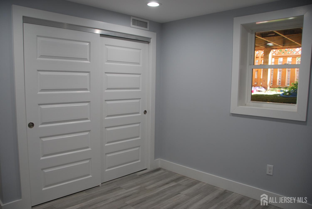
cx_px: 156
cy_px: 104
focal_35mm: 27
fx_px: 234
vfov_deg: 48.0
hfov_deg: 67.3
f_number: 3.5
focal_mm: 18
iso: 200
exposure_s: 1/40
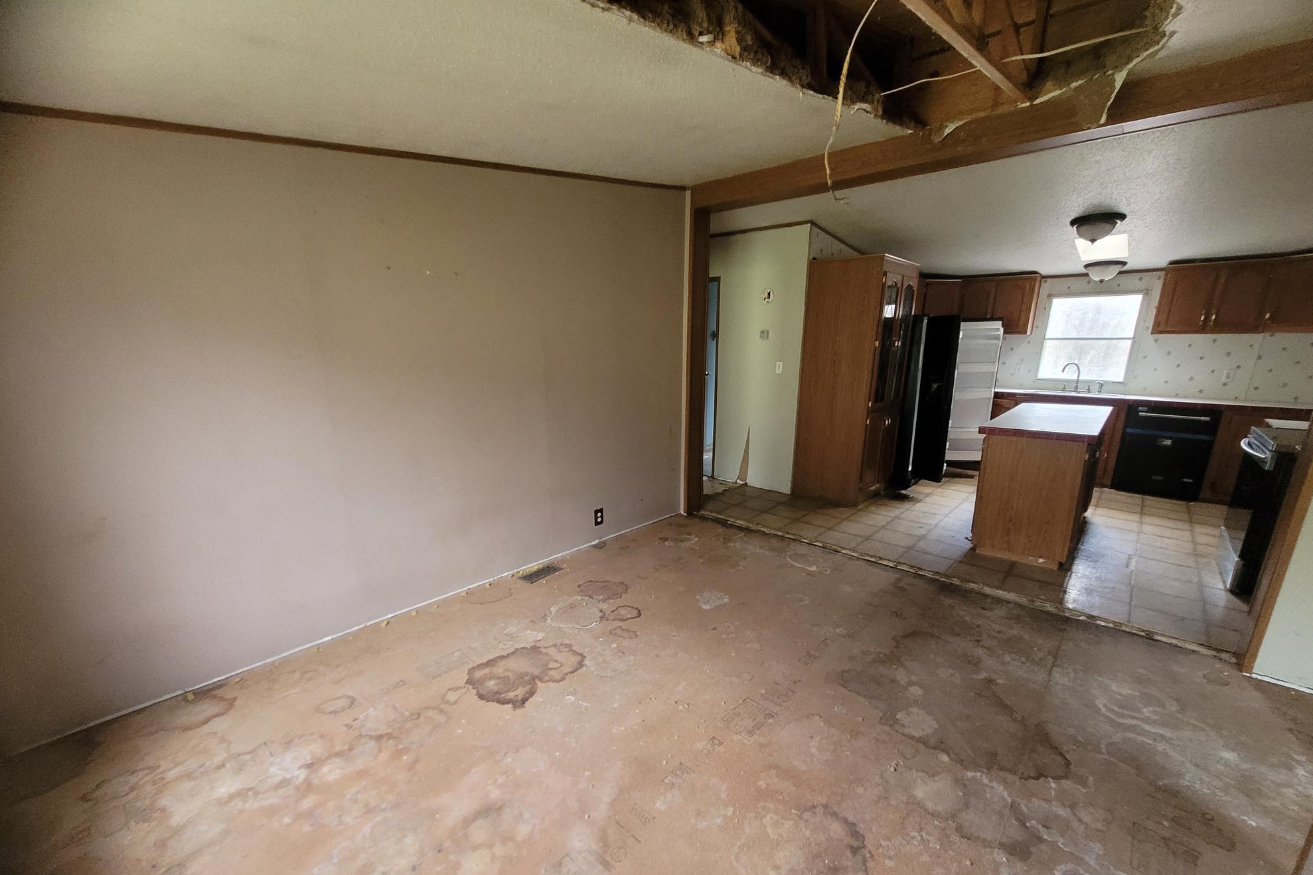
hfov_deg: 104.2
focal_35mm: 14
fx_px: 511
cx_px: 654
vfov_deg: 81.1
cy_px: 470
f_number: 2.2
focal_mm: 1.74
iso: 320
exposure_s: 1/40
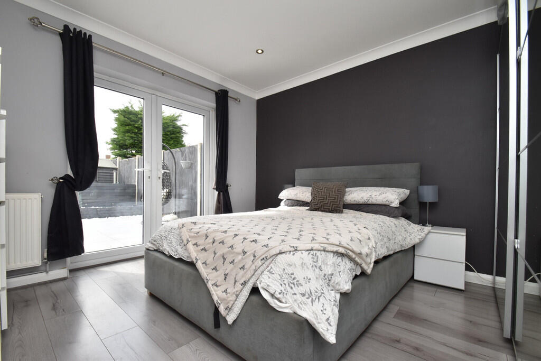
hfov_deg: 100.4
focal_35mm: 15
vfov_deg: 77.3
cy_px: 180
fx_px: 225
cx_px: 270
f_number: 9
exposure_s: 1/125
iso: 400
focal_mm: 10
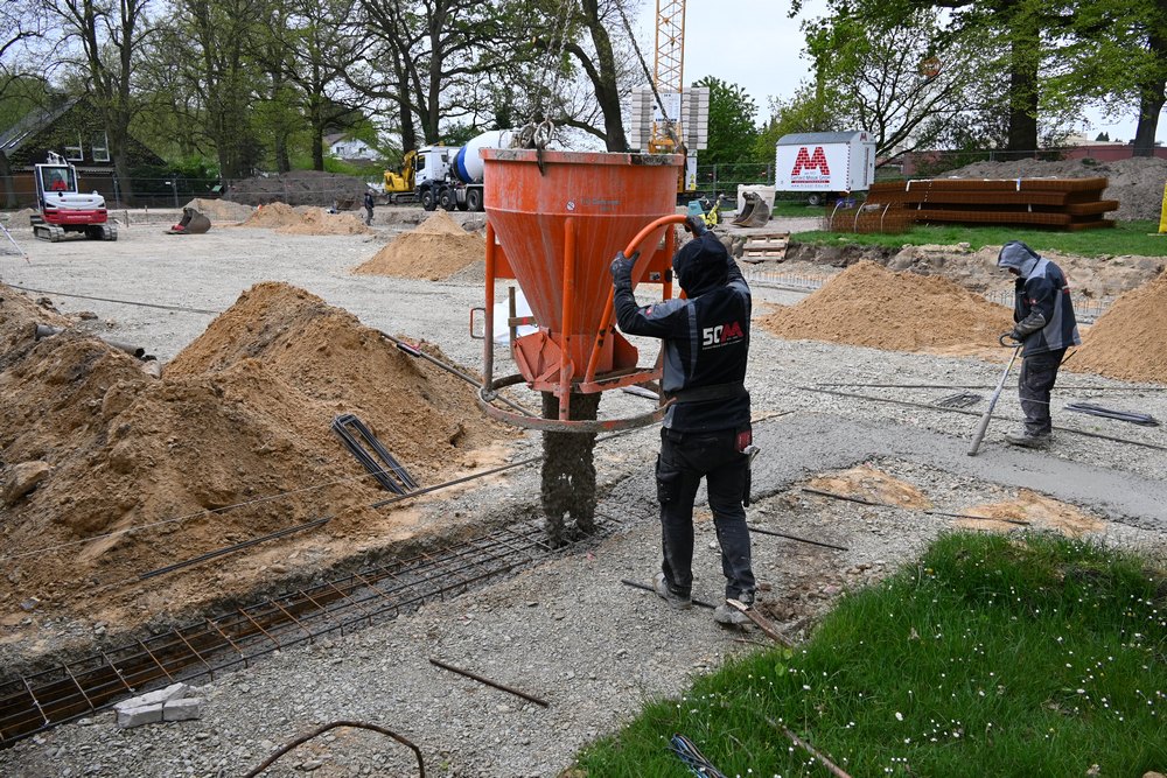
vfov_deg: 47.9
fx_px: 875
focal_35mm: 27
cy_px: 389
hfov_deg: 67.4
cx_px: 584
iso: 400
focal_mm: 18
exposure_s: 1/500
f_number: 5.6
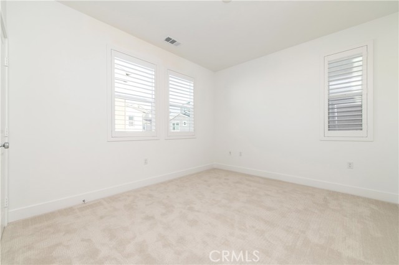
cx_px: 200
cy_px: 132
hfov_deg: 104.3
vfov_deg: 81.1
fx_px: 155
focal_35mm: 14
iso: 200
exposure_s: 1/100
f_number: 5
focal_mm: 14
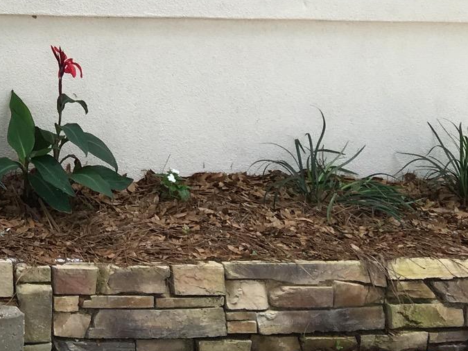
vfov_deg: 15.6
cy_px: -164
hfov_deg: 20.3
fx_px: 1190
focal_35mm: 88
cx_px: -150
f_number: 2.2
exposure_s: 1/370
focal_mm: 4.15
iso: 25
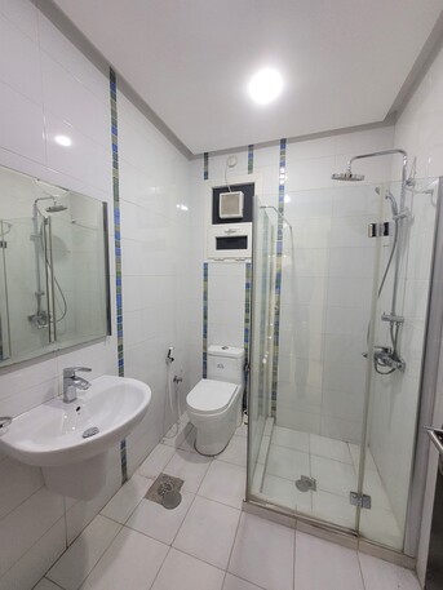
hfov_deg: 89.9
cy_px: 295
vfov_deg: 106.2
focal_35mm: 13
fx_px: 222
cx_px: 222
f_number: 2.2
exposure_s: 1/50
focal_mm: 1.74
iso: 400
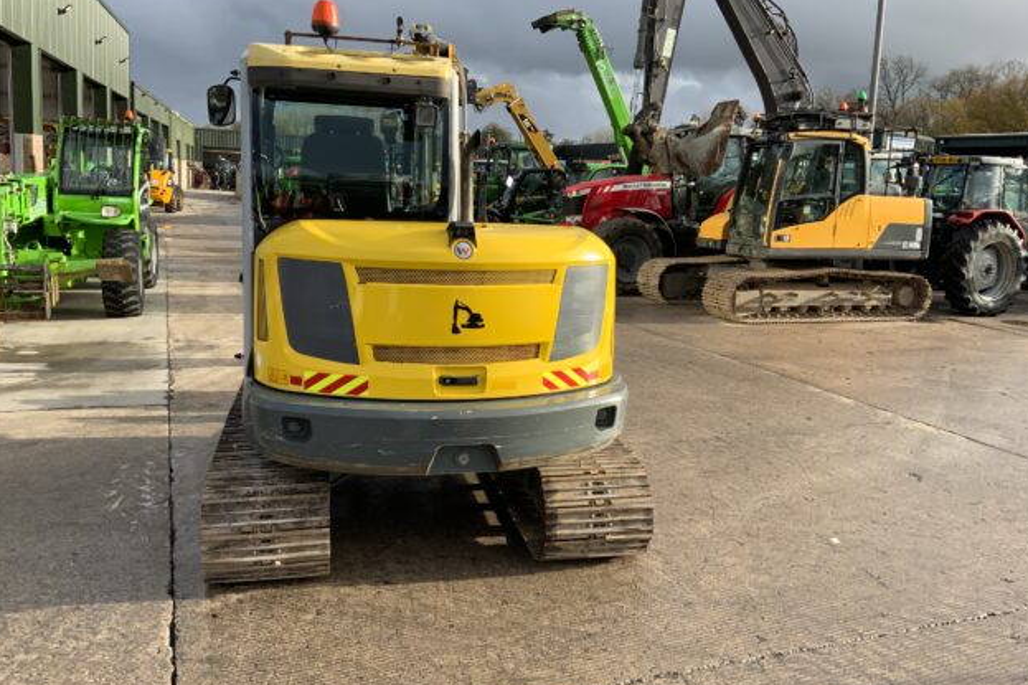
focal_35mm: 31
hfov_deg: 60.3
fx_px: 885
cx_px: 523
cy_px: 309
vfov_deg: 42.3
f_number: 1.8
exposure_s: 1/728
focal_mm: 3
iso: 16
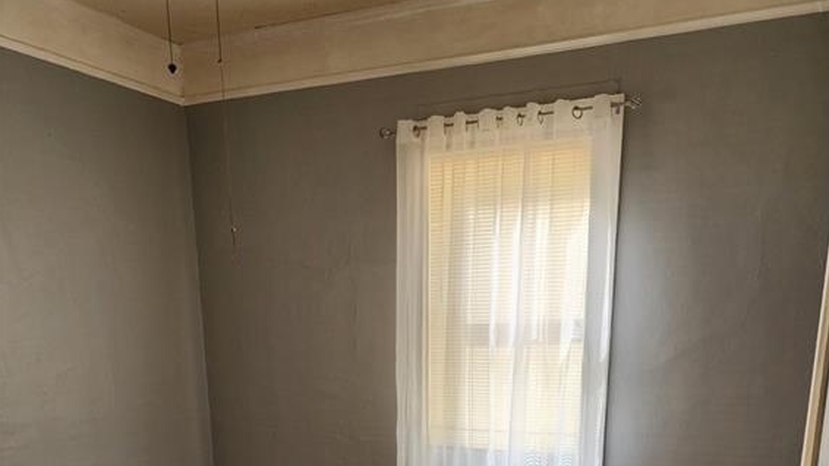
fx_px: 747
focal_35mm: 34
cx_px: 419
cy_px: 503
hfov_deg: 58.0
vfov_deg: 31.1
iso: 80
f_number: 1.8
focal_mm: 6.4
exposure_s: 1/180
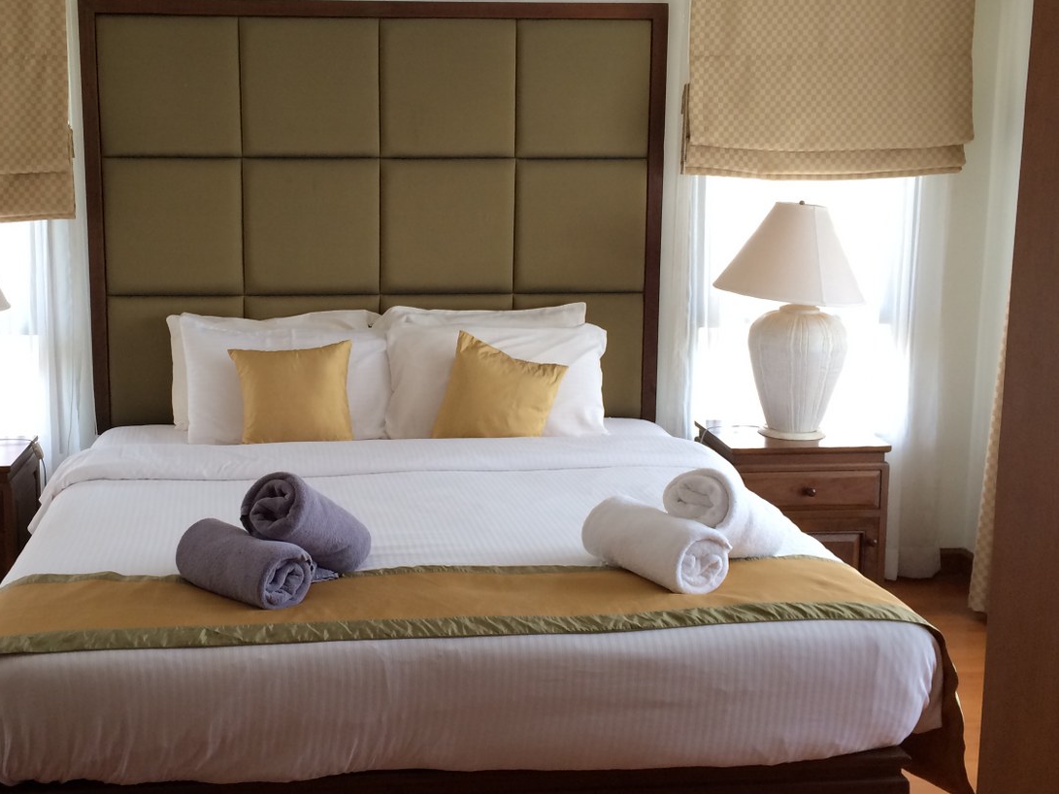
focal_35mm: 44
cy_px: 344
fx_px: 1346
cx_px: 422
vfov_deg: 32.8
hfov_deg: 42.7
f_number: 2.2
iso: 40
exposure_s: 1/40
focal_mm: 4.12
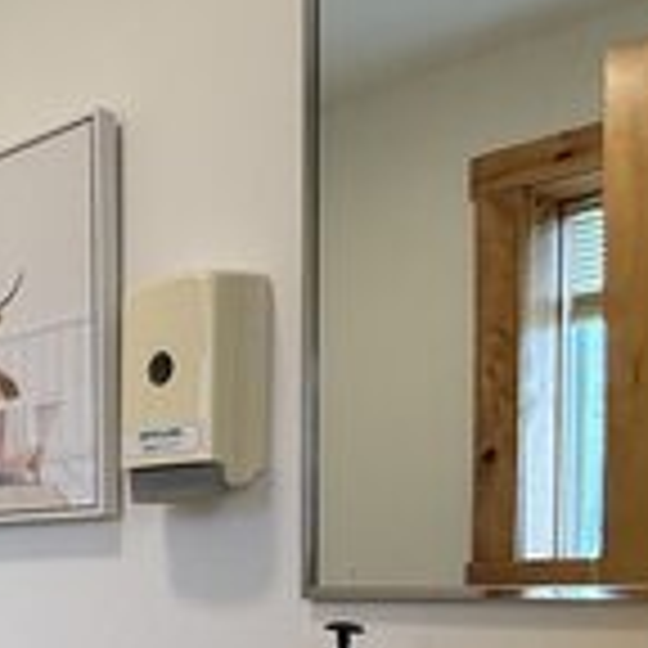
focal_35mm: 55
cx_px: -292
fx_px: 1165
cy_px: 598
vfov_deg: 29.6
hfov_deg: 24.8
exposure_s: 1/60
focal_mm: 2.22
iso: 320
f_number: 2.2
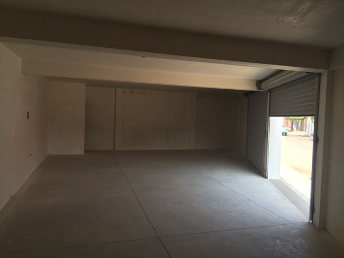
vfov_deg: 48.2
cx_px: 172
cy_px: 129
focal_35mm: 29
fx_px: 288
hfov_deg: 61.7
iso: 32
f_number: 2.2
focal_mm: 4.15
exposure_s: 1/120
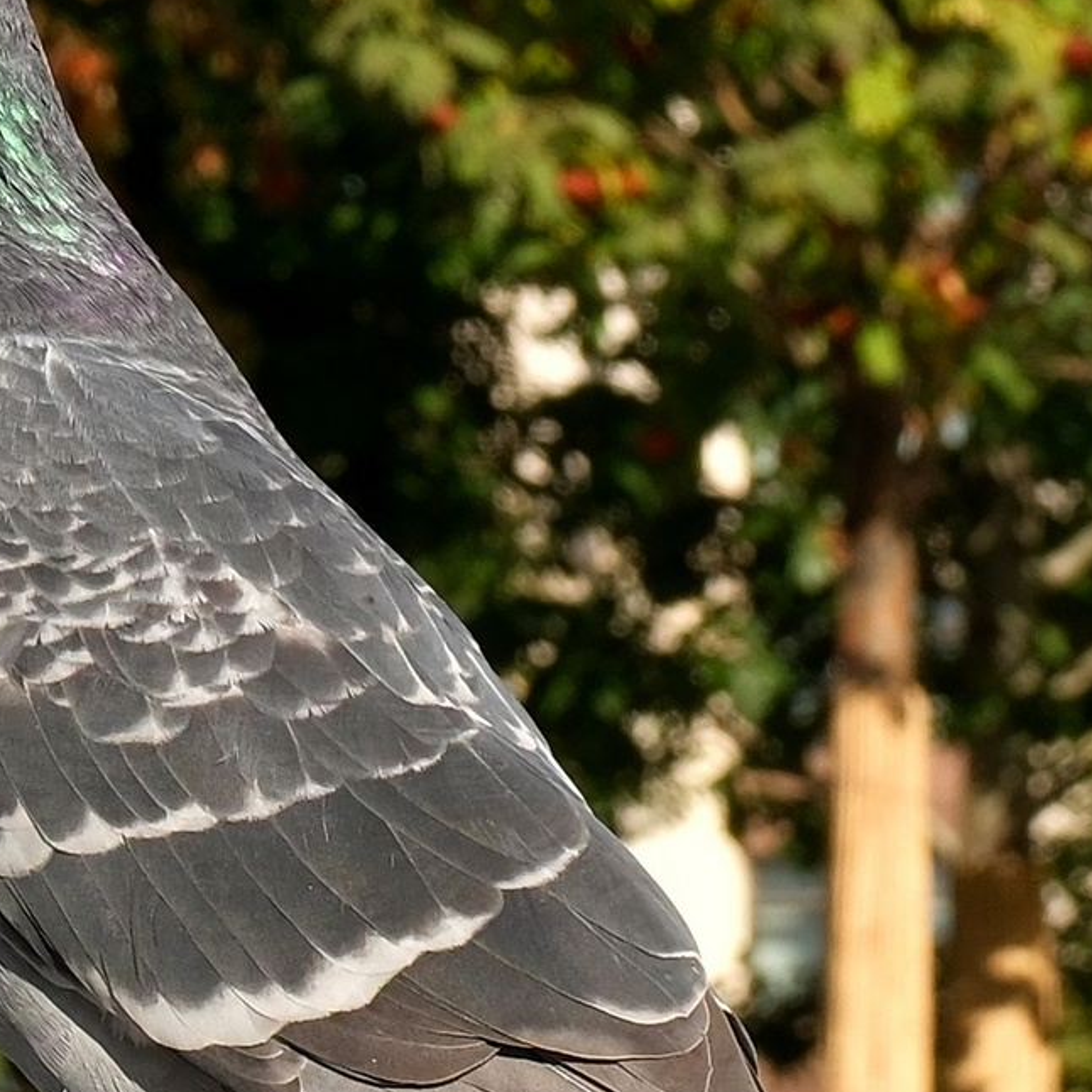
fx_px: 4925
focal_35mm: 138
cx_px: -216
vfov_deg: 12.6
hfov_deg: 12.4
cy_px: 640
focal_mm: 27
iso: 250
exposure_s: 1/350
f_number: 8
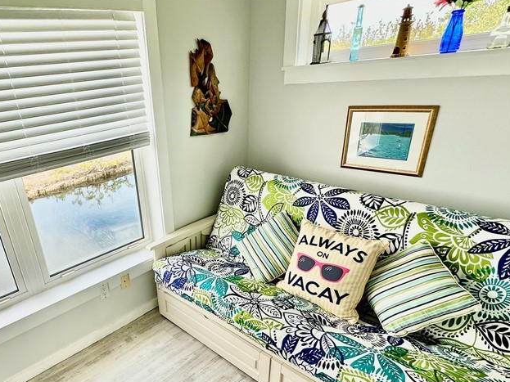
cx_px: 166
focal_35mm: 23
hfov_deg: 71.5
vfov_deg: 58.0
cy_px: 243
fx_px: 339
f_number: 2.2
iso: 40
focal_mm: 2.22
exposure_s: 1/129
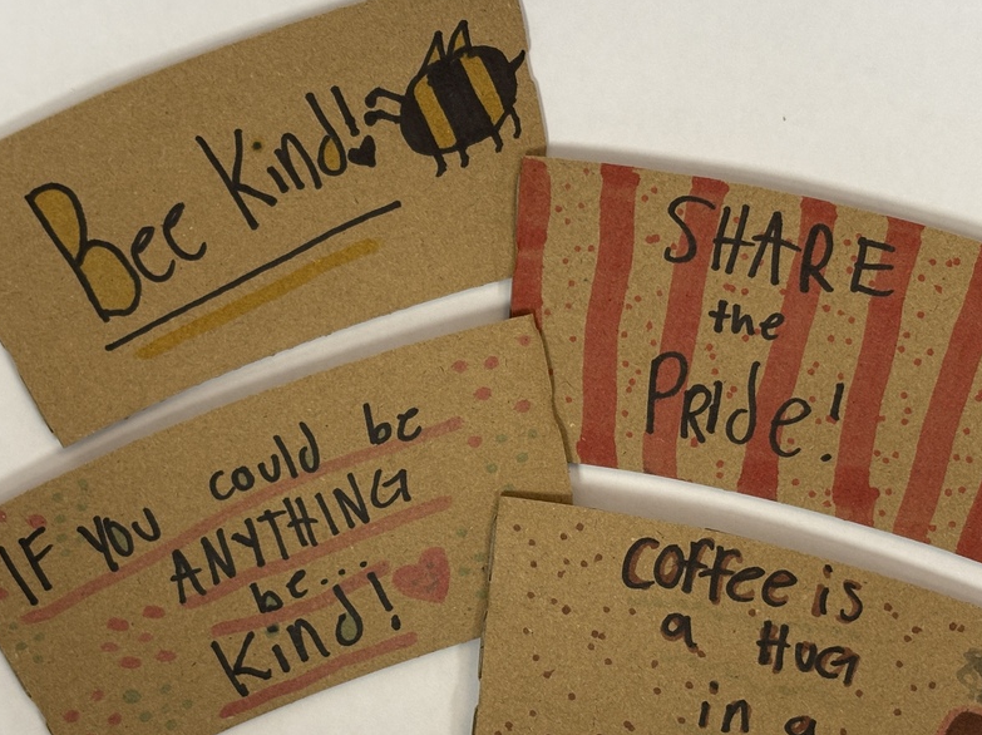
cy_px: 454
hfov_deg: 28.6
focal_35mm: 68
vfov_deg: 21.5
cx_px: 548
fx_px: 1928
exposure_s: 1/60
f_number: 1.6
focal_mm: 5.96
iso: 64
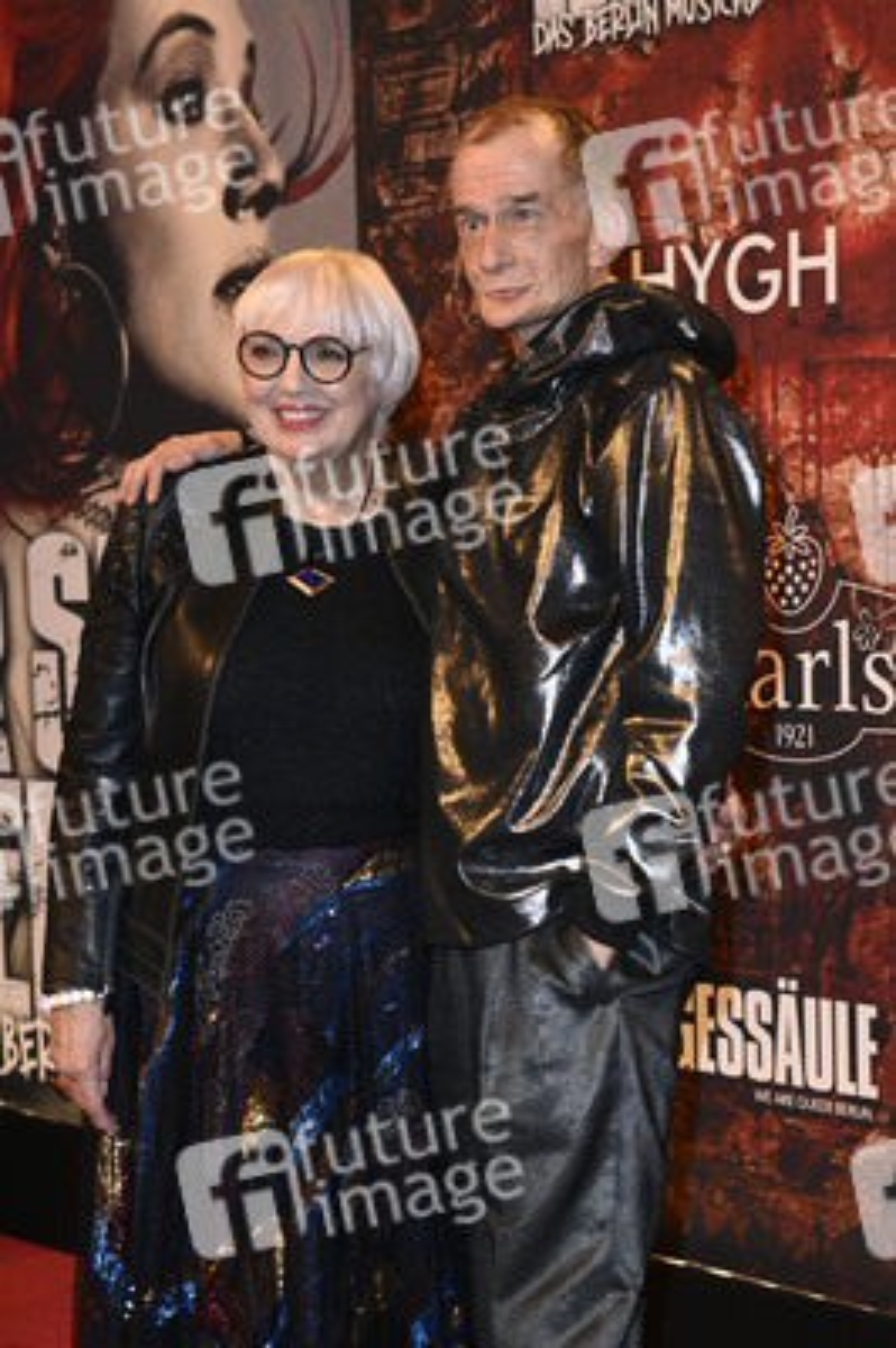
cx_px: 448
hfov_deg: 19.4
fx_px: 2618
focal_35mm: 70
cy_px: 674
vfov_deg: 28.9
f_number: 5.6
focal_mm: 70
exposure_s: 1/250
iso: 1600
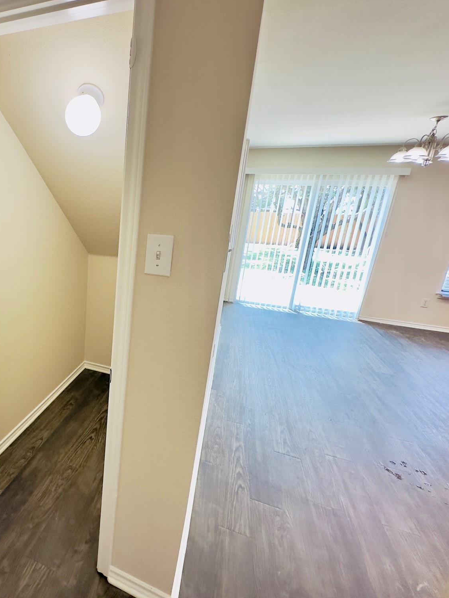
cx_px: 90
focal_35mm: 19
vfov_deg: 84.7
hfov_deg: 62.9
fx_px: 329
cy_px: 295
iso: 200
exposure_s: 1/120
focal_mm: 2.22
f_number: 2.2
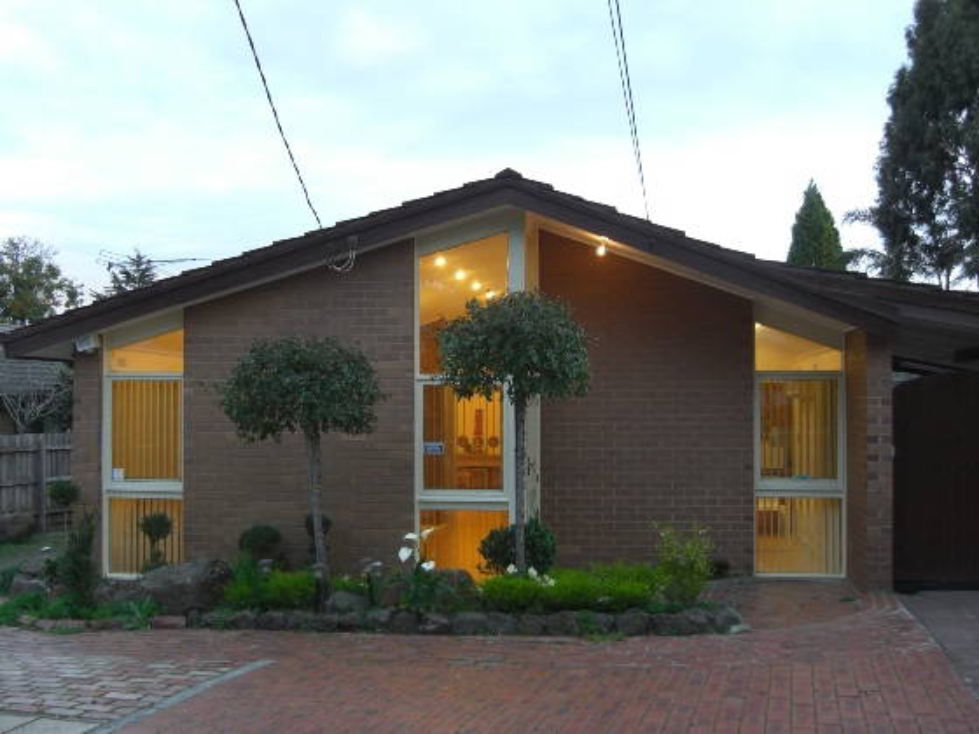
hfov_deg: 49.0
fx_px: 1075
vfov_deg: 37.7
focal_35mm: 38
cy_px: 367
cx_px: 490
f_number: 2.8
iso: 200
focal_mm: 7.9
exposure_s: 1/80
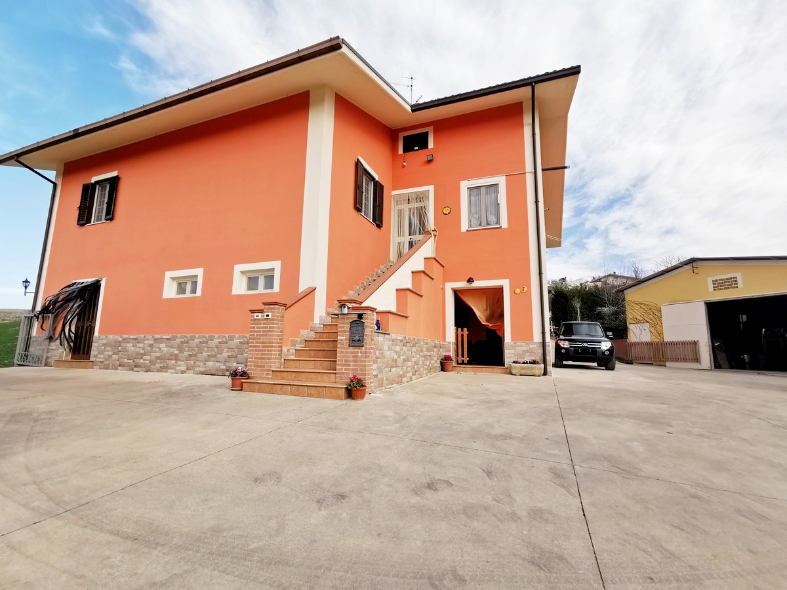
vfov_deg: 78.1
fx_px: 364
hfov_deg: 94.5
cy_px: 295
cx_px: 394
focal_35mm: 16
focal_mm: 2.35
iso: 50
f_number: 2.2
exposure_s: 1/355
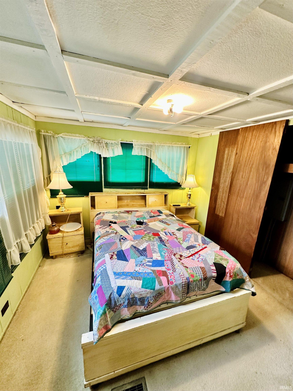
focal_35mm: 14
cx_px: 146
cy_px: 196
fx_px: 158
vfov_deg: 102.1
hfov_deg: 85.7
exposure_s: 1/60
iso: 160
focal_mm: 2.22
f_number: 2.2
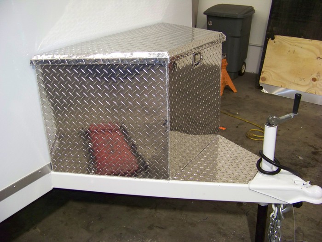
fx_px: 335
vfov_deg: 39.7
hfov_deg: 51.4
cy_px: 121
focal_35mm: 36
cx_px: 161
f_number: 2.8
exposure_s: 1/30
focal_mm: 5.85
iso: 200
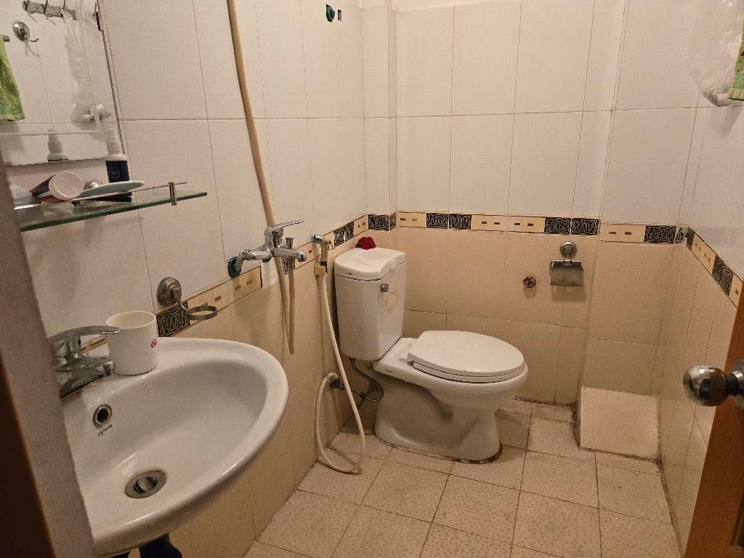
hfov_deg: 73.9
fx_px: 494
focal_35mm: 23
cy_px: 279
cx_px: 372
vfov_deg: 58.9
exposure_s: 1/100
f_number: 1.8
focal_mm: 5.4
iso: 640
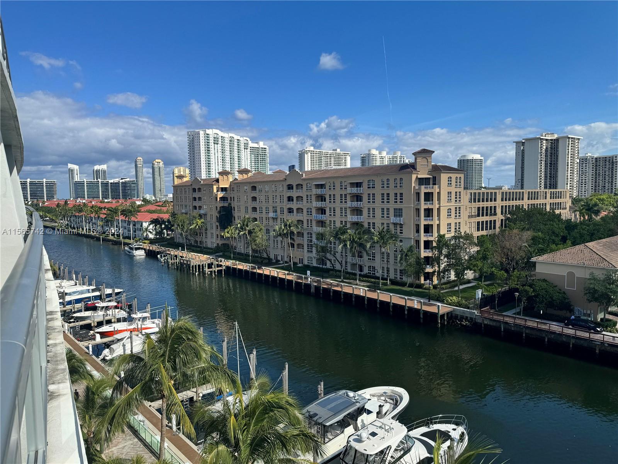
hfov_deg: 71.6
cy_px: 232
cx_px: 309
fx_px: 428
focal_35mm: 24
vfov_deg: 56.8
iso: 80
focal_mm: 6.76
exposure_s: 1/5348
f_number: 1.78
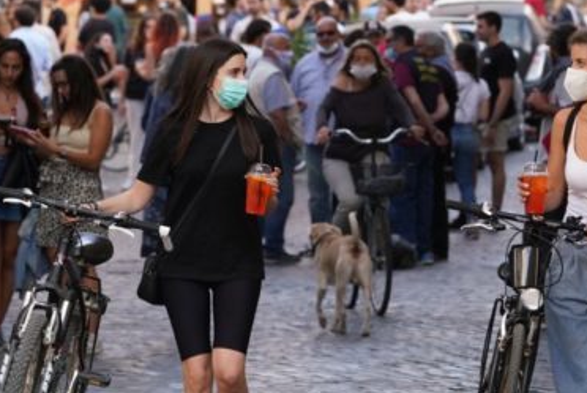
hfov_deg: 7.1
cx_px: 194
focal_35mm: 289
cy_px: 173
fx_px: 4718
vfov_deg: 4.8
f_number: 5.6
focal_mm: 140
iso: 1250
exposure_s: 1/320
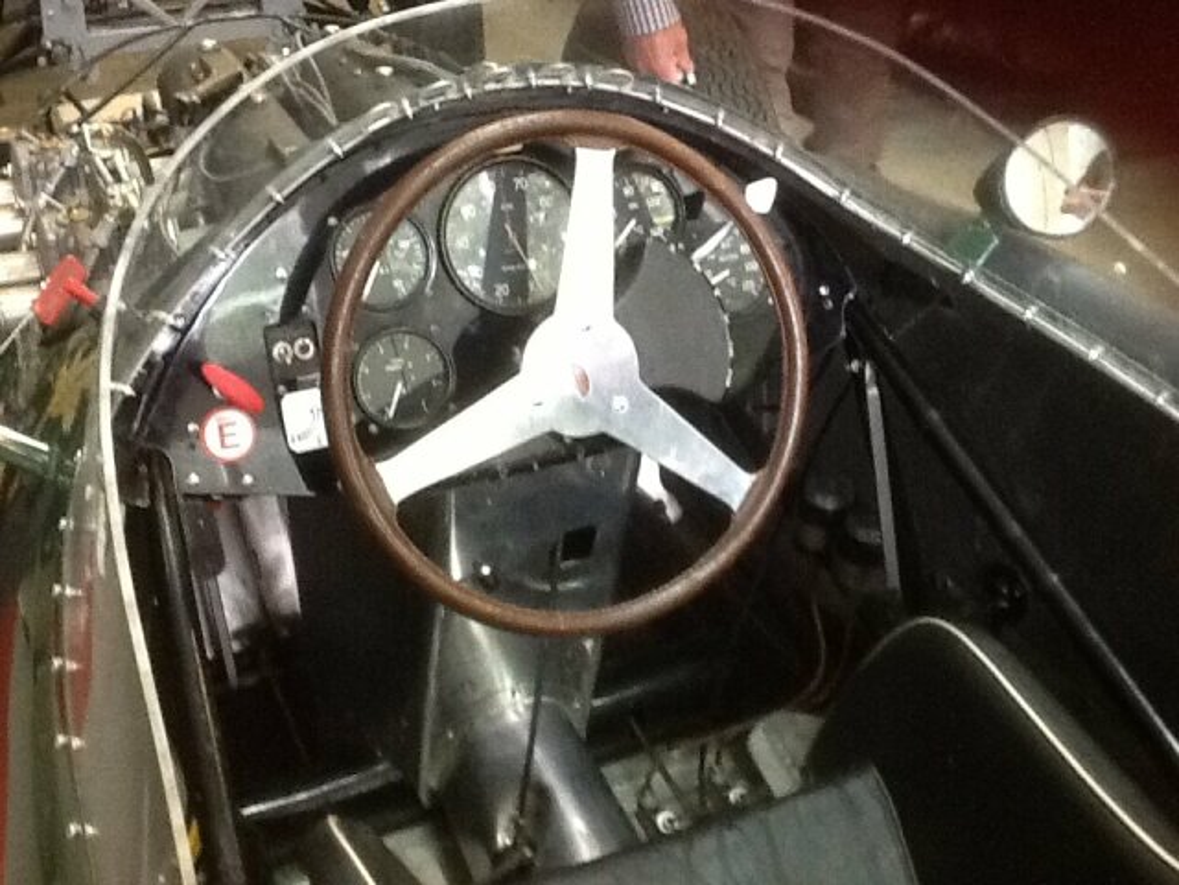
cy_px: 442
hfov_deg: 42.9
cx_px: 590
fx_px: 1499
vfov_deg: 32.9
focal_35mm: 44
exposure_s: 1/33
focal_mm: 2.03
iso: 320
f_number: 2.4
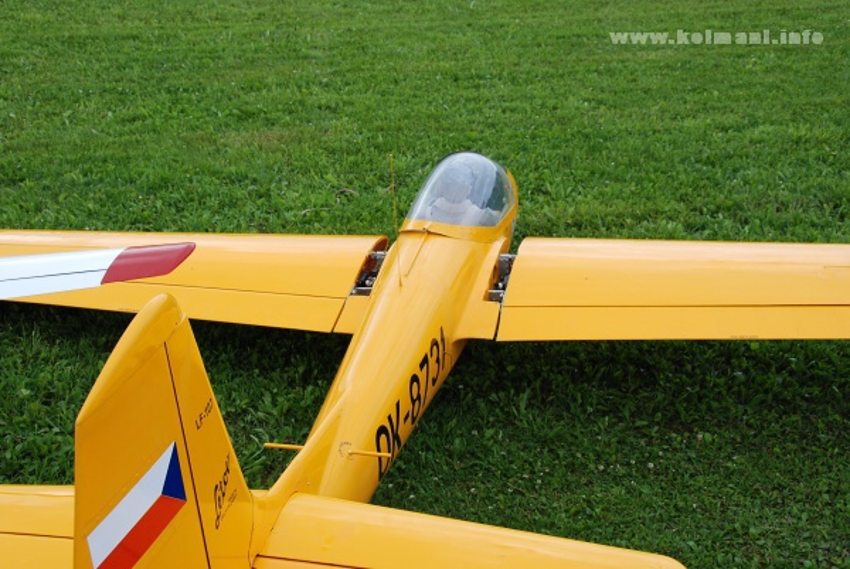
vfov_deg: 30.9
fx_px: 1029
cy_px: 284
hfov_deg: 44.9
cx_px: 425
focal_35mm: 44
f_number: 10
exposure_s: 1/400
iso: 400
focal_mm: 29
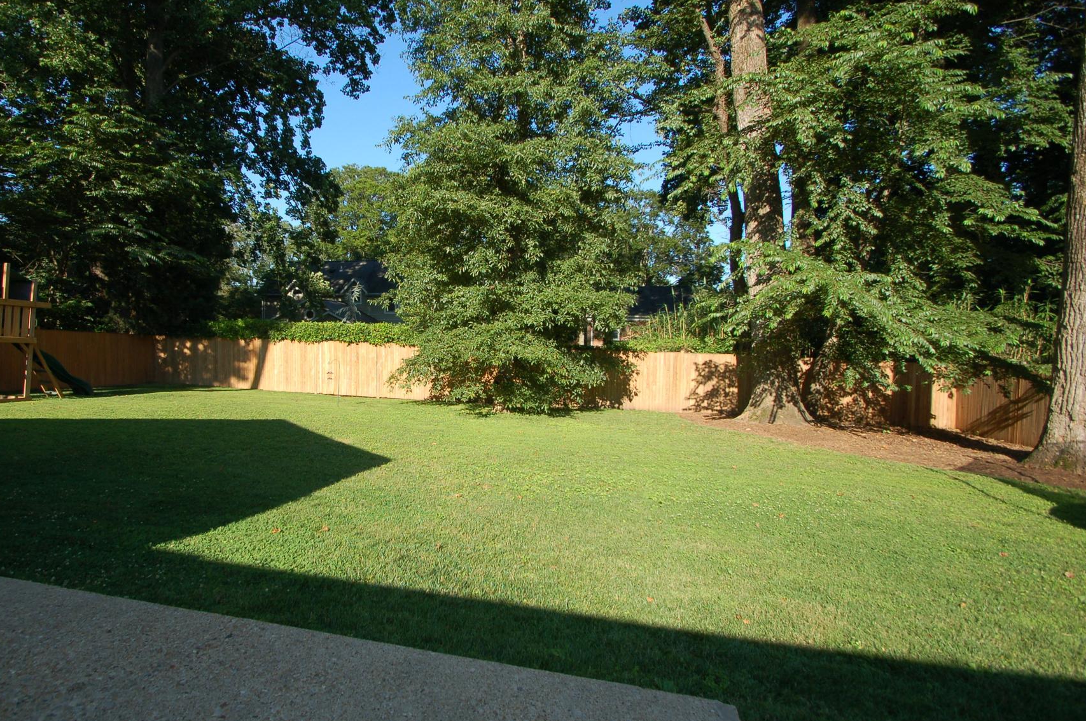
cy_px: 339
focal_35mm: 18
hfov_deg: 89.3
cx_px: 454
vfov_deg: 67.2
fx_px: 542
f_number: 8
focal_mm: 10
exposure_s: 1/250
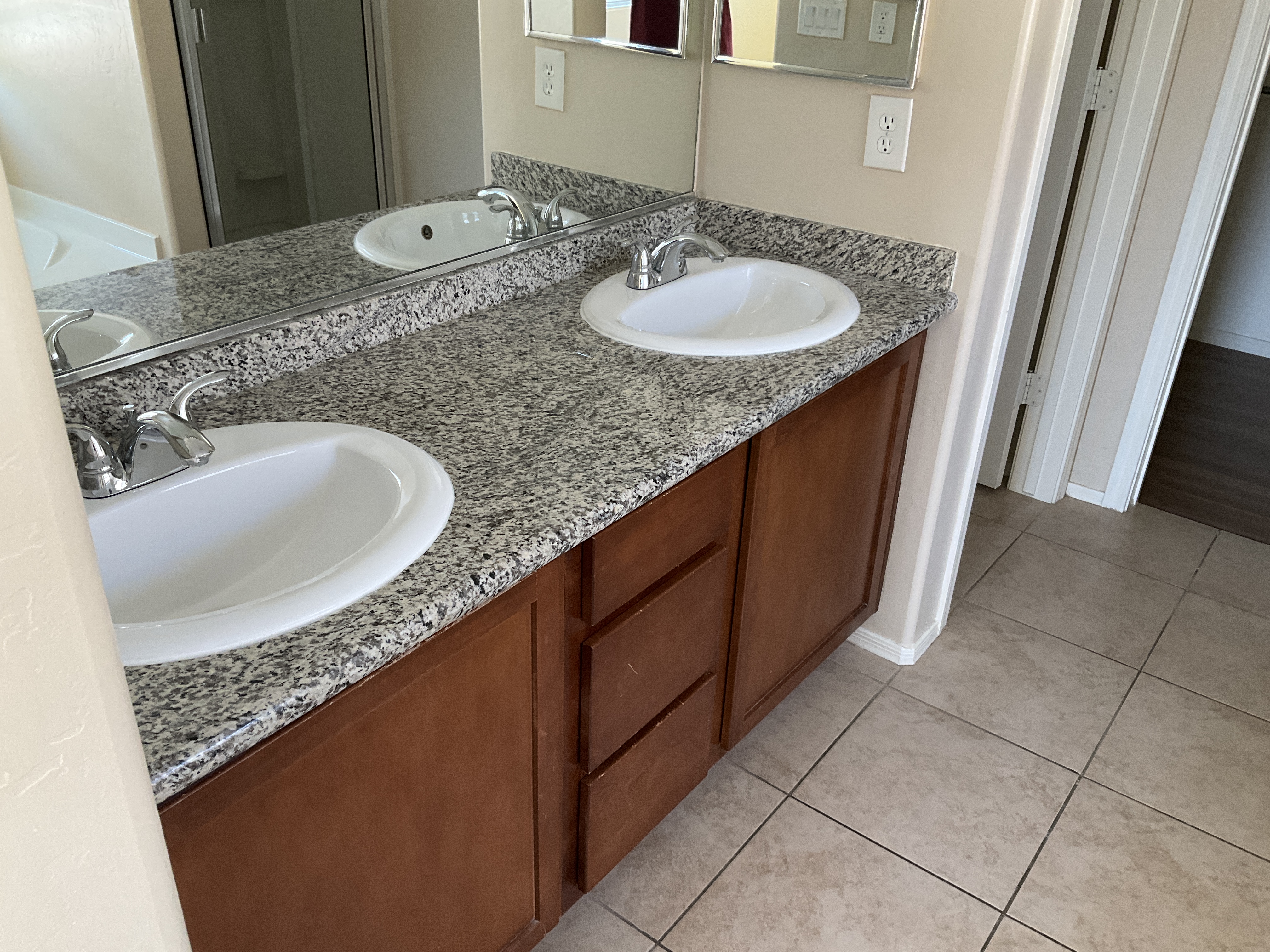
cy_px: 476
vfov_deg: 48.2
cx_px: 635
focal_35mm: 29
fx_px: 1064
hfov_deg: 61.7
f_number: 1.8
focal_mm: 3
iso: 80
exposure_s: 1/60
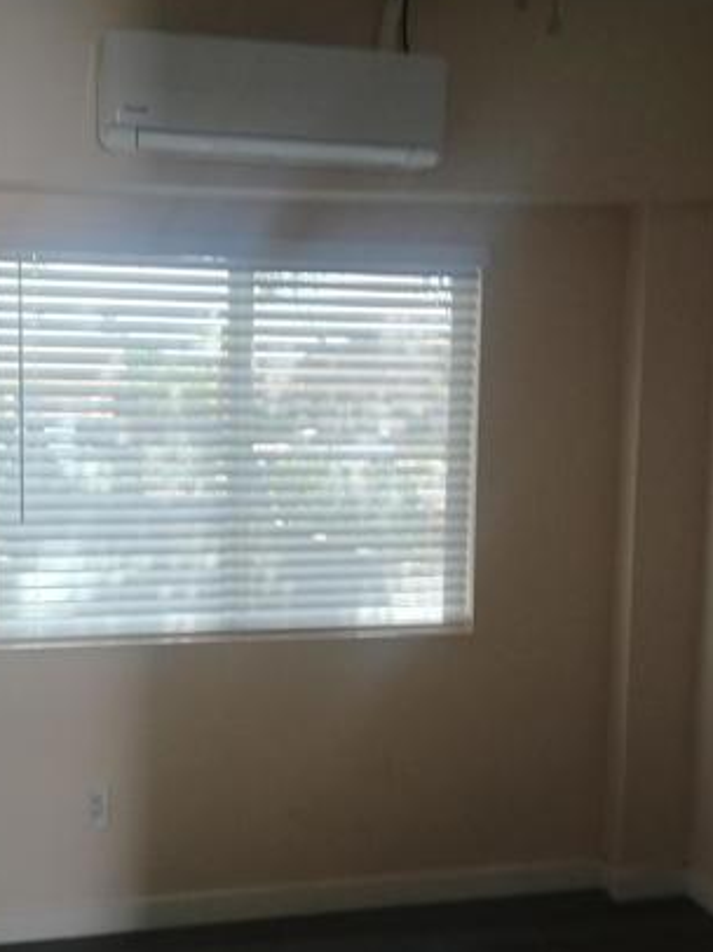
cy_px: 532
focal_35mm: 41
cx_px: 307
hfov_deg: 35.0
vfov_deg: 45.7
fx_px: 1127
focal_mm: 3.98
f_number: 1.8
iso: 50
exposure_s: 1/60
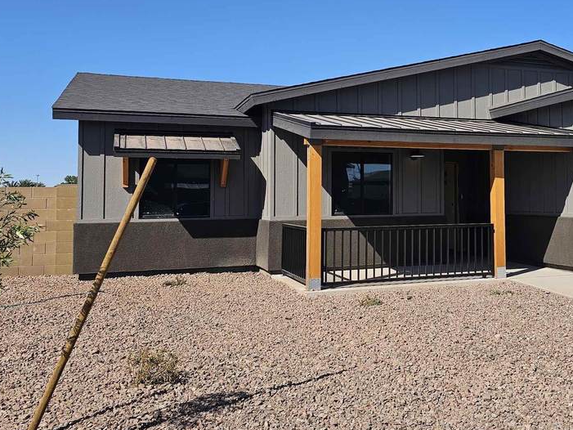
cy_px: 161
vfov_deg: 34.2
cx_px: 472
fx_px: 695
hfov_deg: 42.4
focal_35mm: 42
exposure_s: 1/1111
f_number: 1.7
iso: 10
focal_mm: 6.3
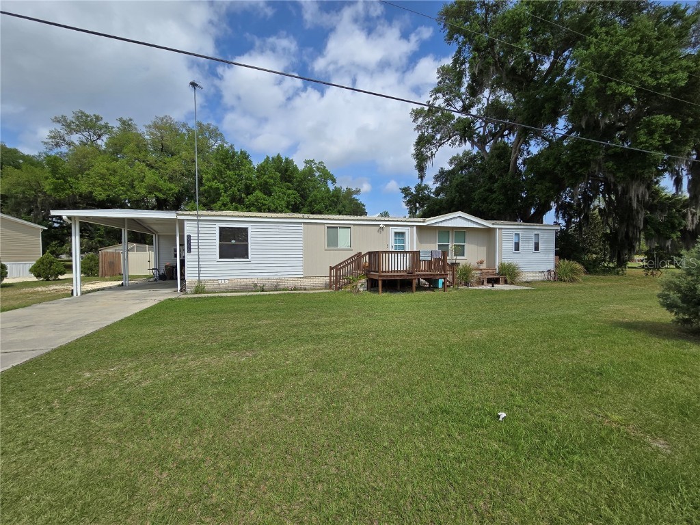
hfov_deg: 106.2
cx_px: 350
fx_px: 263
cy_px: 262
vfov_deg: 89.9
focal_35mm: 13
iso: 50
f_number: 2.2
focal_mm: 2.2
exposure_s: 1/3134
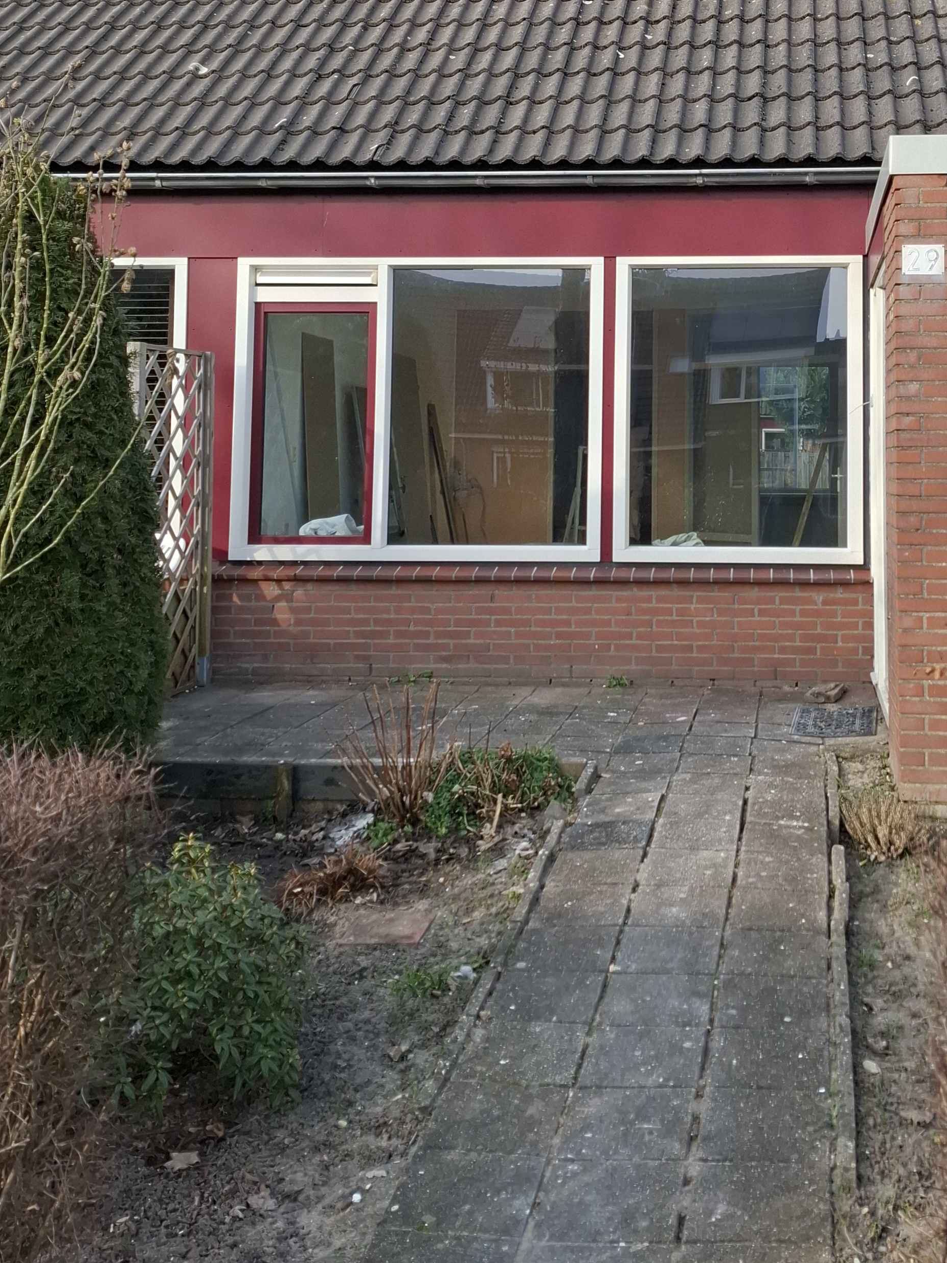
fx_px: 1386
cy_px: 363
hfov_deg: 37.0
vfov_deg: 47.7
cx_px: 684
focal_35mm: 38
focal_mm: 5.54
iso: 50
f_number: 1.8
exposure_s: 1/687
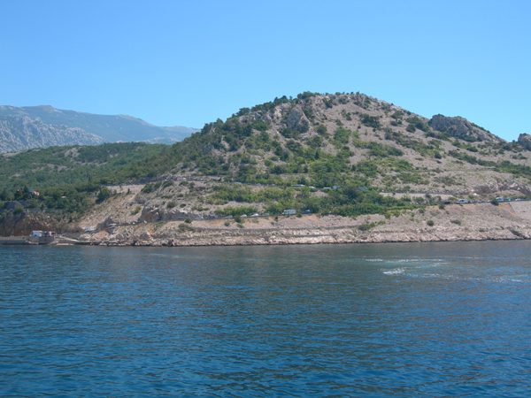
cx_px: 266
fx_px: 583
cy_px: 199
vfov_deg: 37.7
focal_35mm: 38
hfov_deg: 49.0
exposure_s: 1/455
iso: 50
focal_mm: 7.8
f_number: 4.8
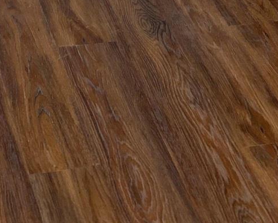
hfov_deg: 15.9
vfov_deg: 10.1
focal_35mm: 120
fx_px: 988
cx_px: 43
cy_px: -415
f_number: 1.8
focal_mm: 4.25
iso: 100
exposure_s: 1/121
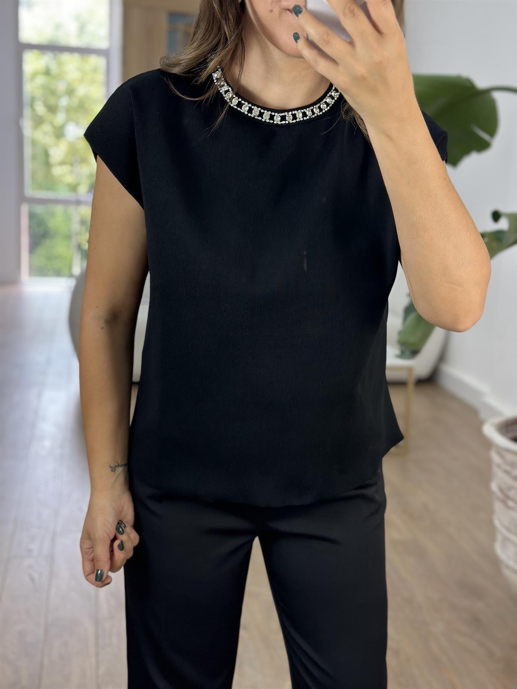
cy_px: 344
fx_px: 956
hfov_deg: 30.3
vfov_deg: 39.7
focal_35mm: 48
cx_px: 258
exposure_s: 1/126
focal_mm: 6.86
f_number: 1.78
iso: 64
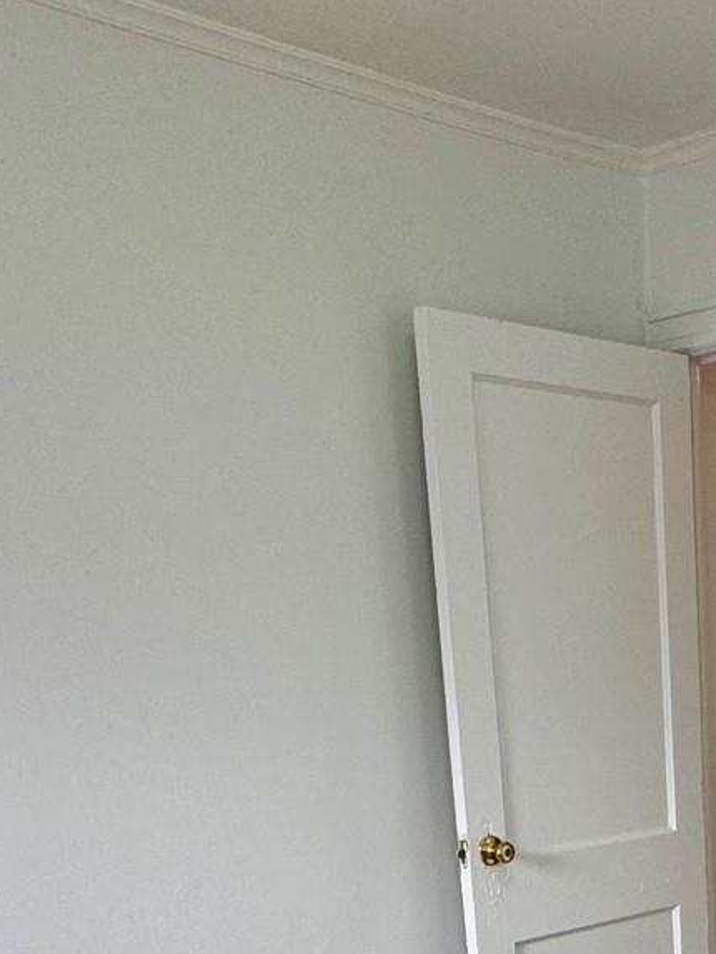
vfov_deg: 33.5
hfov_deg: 26.8
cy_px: 1036
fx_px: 1378
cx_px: 789
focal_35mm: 50
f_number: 2.2
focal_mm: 2.22
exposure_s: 1/120
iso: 80
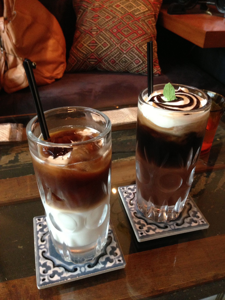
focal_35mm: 33
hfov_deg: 42.9
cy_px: 150
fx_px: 286
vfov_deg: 55.4
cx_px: 112
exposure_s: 1/20
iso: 320
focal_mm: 4.13
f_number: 2.4
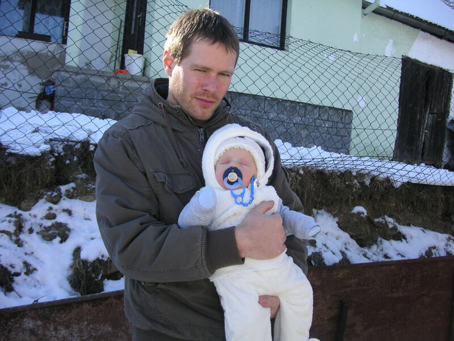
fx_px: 485
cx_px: 227
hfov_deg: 50.1
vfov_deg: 38.7
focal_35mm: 37
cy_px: 170
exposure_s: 1/500
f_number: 2.8
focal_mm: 6.1
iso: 50
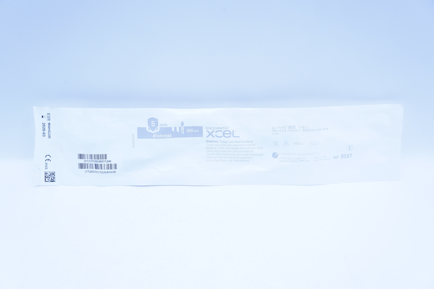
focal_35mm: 38
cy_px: 144
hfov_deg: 51.3
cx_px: 217
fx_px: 452
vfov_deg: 35.4
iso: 800
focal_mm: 25
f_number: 4.5
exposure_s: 1/250
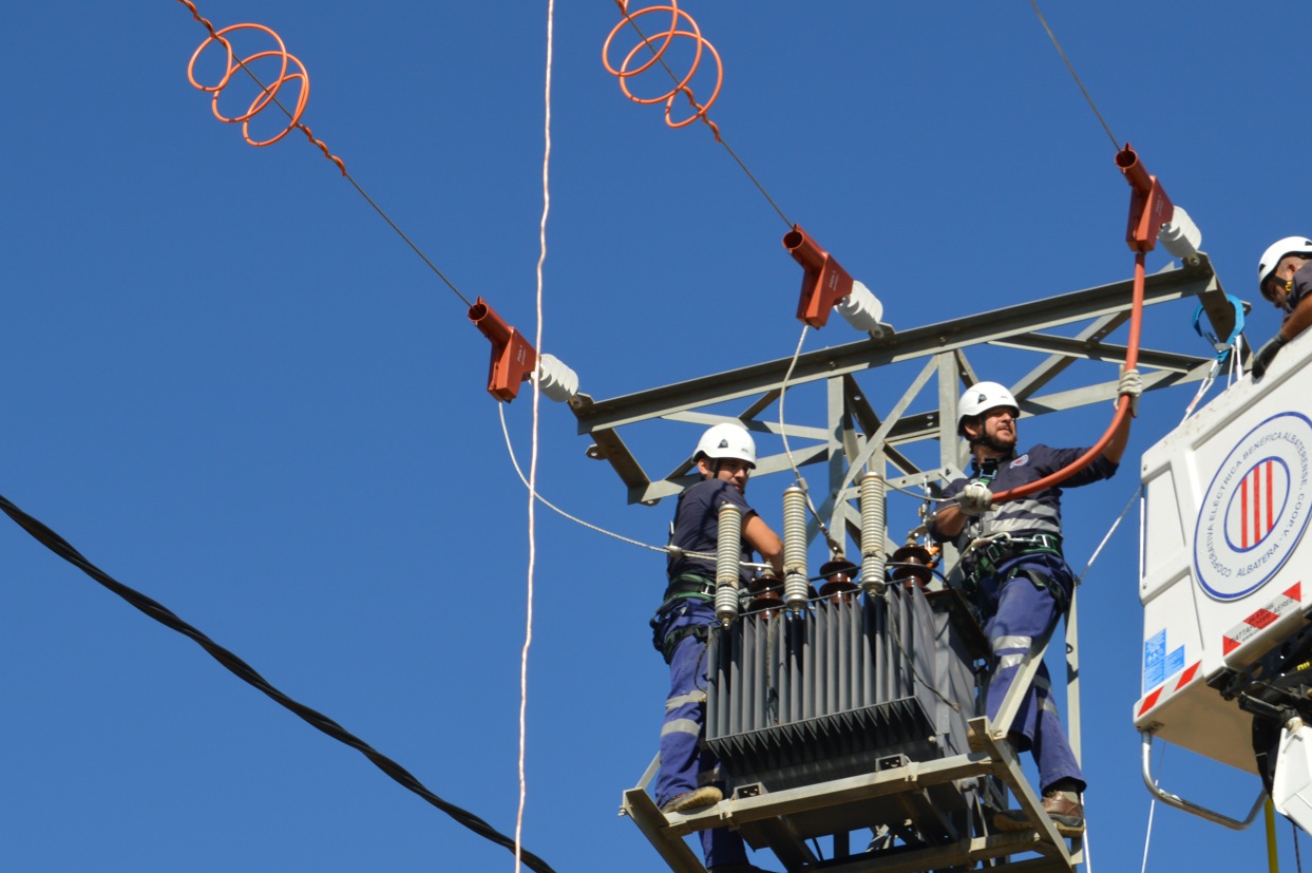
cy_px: 502
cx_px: 886
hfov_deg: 17.1
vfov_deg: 11.4
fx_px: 4360
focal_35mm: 120
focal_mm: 55
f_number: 8
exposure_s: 1/250
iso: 100
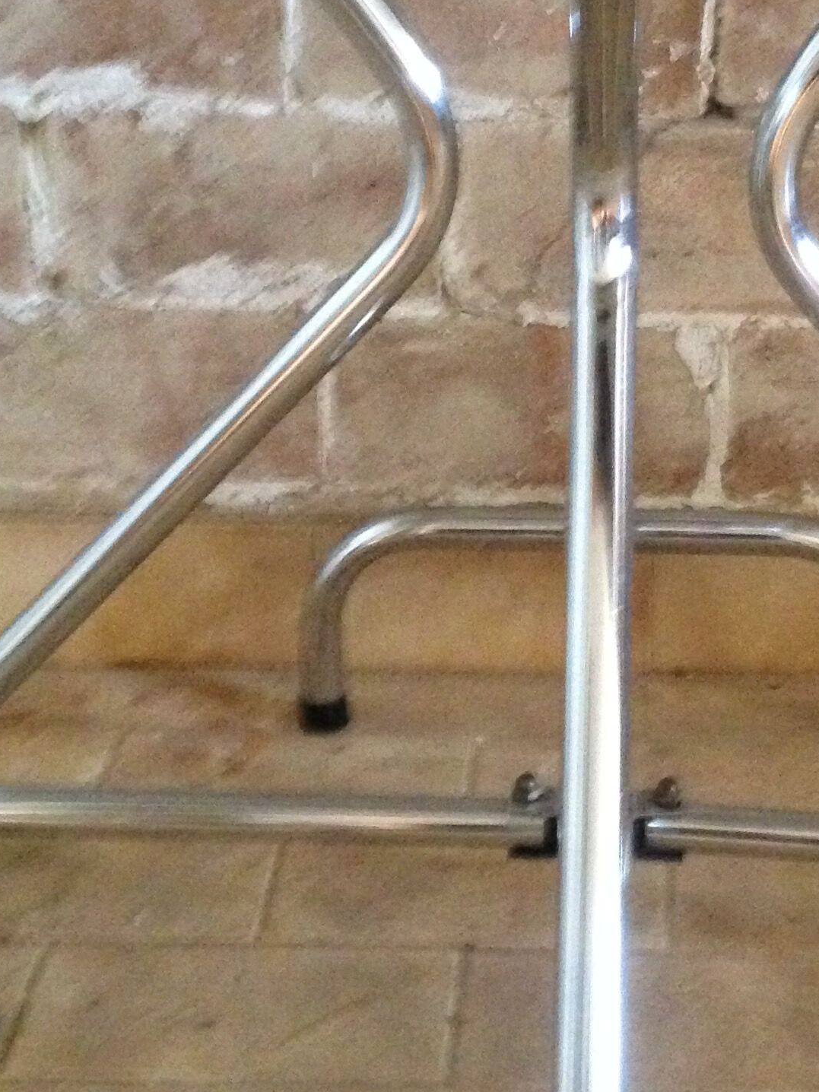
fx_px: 2366
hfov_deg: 19.5
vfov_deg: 26.0
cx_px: 581
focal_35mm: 75
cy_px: 460
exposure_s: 1/15
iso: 640
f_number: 2.4
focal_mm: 4.12
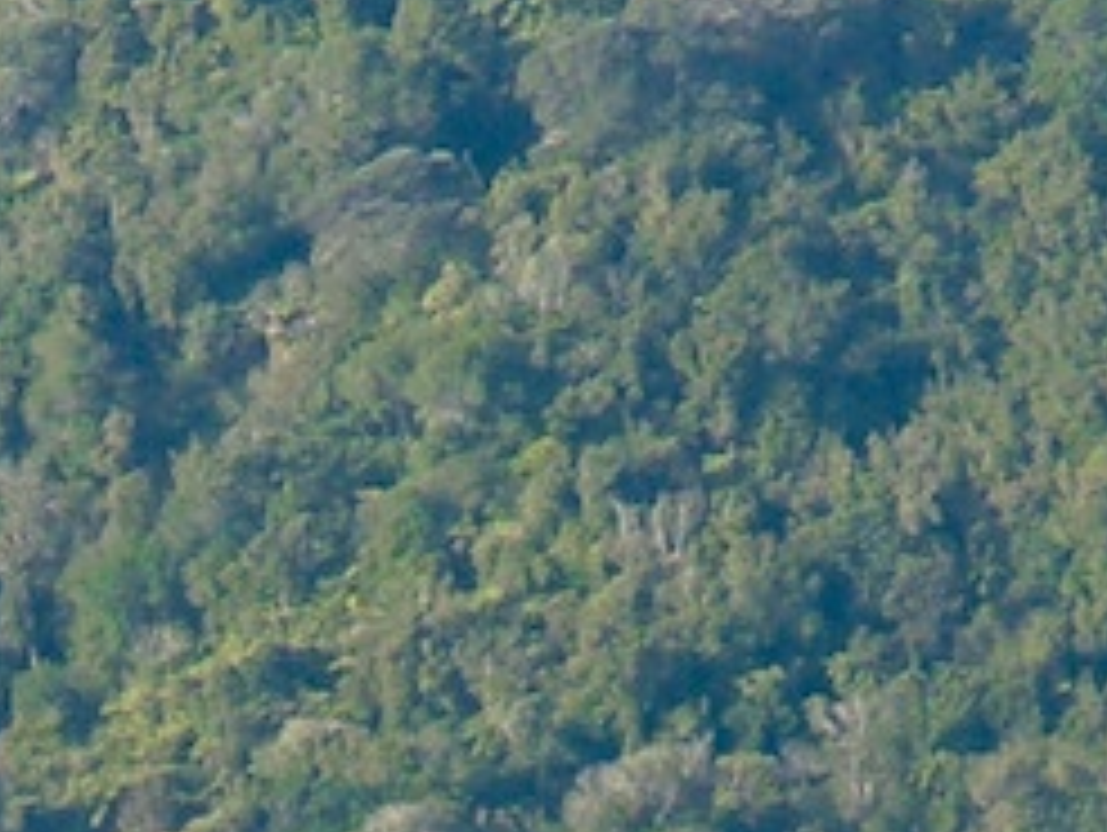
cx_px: -544
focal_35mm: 1487
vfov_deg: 1.0
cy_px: 2091
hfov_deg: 1.3
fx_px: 47600
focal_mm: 50.8
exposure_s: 1/250
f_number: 5.6
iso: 100
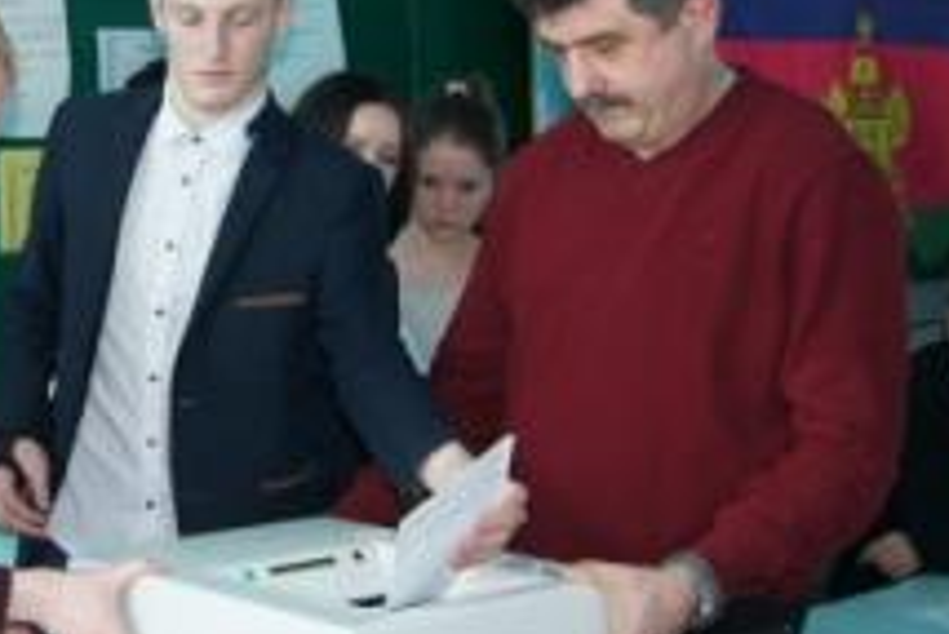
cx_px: 146
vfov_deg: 19.7
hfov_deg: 28.4
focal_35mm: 69
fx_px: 1820
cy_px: 262
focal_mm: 22
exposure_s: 1/160
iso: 500
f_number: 4
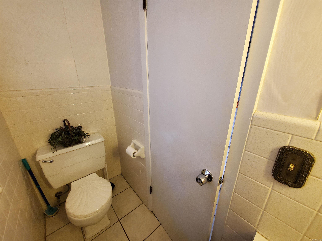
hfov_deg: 106.2
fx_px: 121
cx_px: 161
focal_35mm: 13
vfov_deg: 89.9
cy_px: 120
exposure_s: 1/40
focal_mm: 1.8
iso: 500
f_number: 2.2
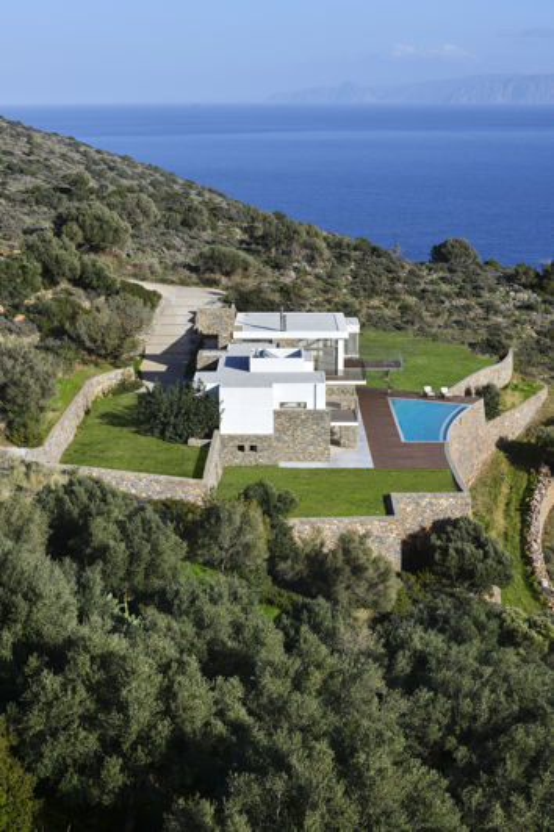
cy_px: 416
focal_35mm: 50
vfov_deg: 39.6
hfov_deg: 27.0
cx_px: 277
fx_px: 1156
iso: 100
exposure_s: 1/250
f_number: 9
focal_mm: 50
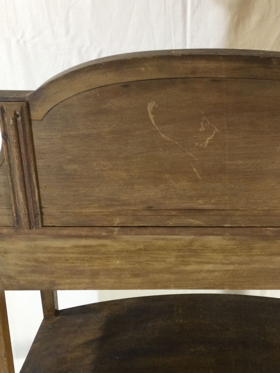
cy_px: 185
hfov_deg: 29.1
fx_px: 528
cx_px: 219
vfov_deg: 38.9
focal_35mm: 49
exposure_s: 1/33
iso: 100
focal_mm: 3.3
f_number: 2.4
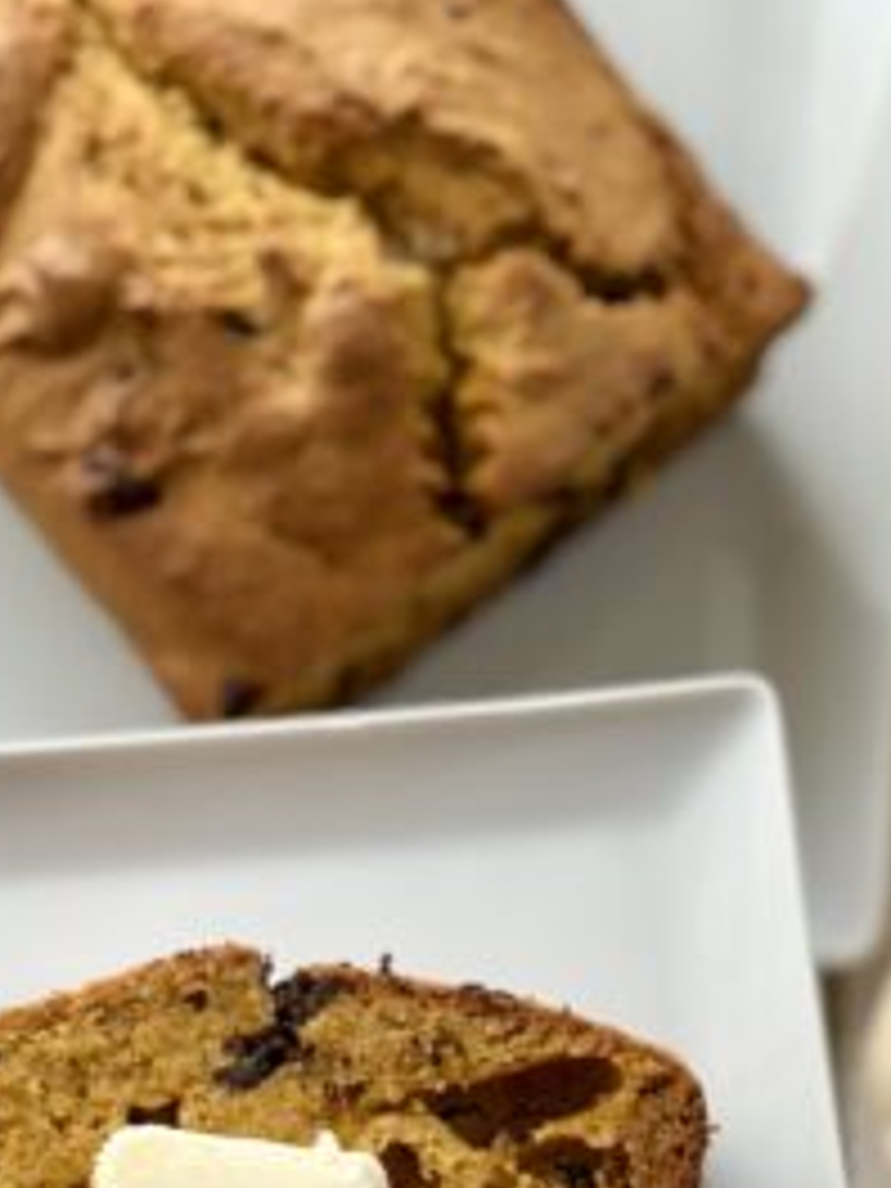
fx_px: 3123
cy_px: 783
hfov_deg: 16.2
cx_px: 637
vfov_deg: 21.5
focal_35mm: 91
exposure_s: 1/280
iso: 80
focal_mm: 6.86
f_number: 1.78
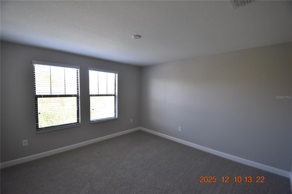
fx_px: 122
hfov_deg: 100.4
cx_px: 146
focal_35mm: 15
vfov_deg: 77.3
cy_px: 97
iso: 800
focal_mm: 10
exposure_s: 1/180
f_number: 3.5
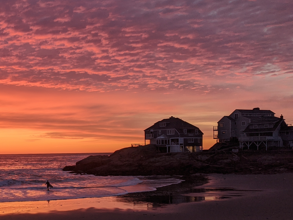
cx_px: -1
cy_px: 158
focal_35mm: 55
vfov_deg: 26.3
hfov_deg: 32.1
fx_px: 465
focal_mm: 4.67
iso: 44
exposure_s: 1/331
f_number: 2
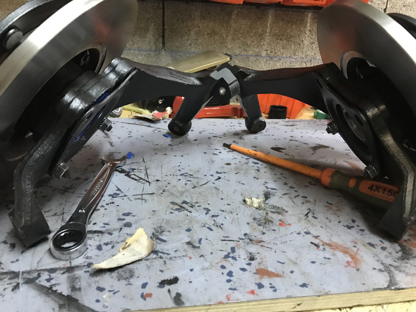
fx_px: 336
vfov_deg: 49.7
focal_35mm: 28
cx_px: 208
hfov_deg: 63.4
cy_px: 156
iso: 100
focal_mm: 3.99
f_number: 1.8
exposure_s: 1/10
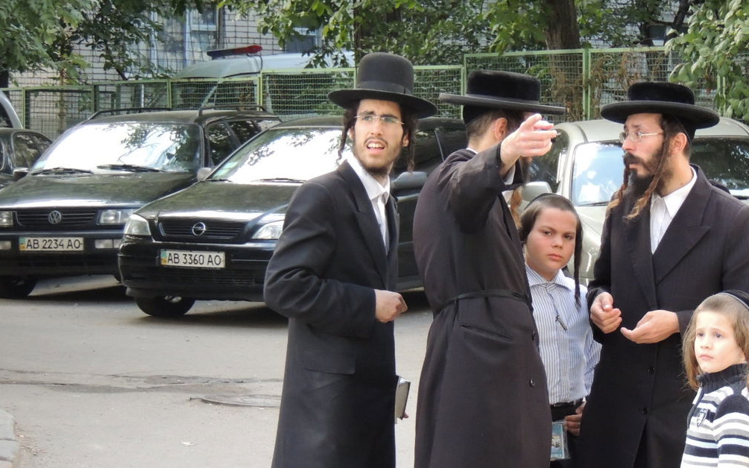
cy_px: 298
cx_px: 508
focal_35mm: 155
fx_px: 3164
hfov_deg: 13.5
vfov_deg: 8.5
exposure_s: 1/200
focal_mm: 18.7
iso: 500
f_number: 4.2
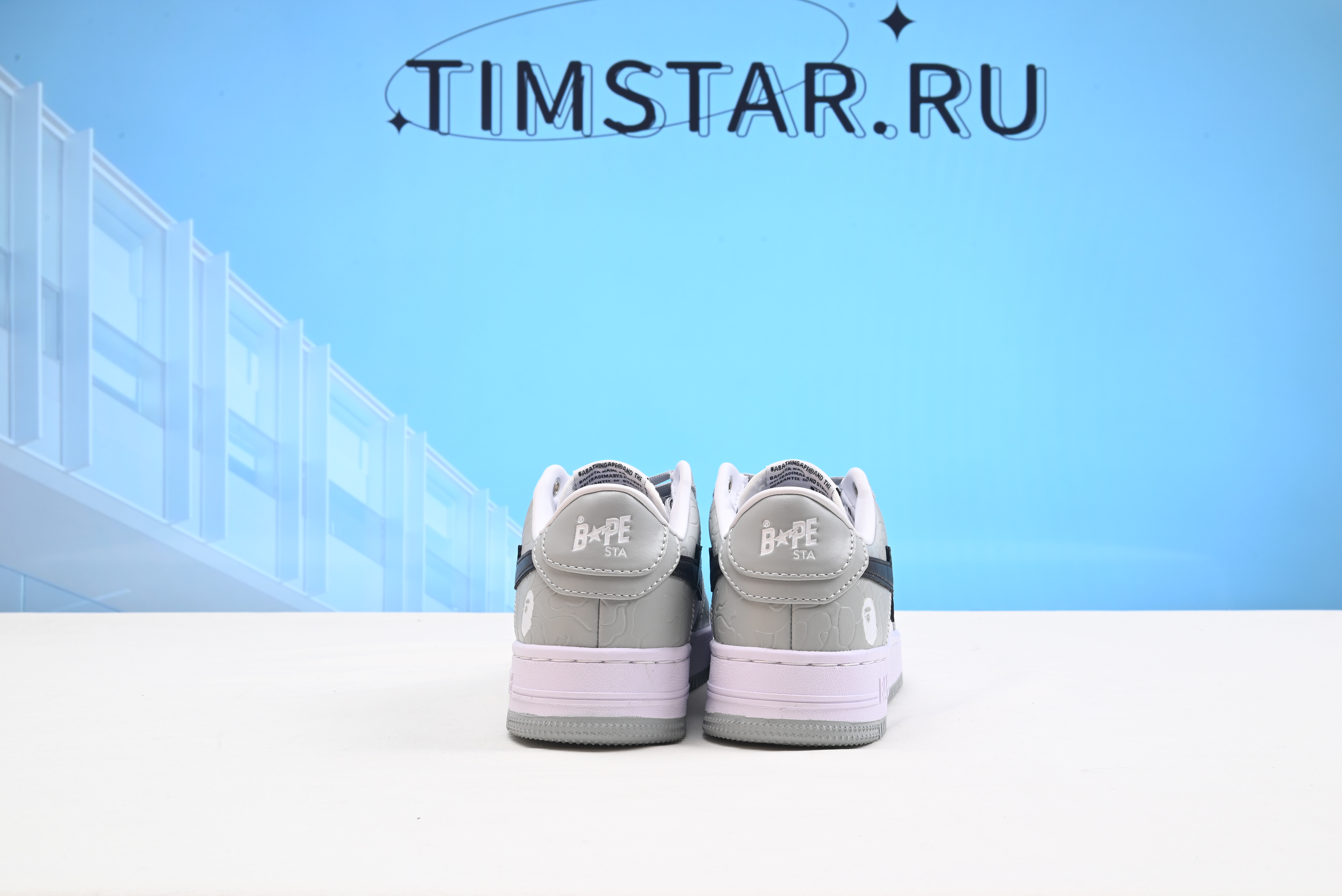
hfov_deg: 50.7
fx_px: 1417
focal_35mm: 38
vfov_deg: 35.1
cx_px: 671
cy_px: 448
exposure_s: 1/2
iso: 100
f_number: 16
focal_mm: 38
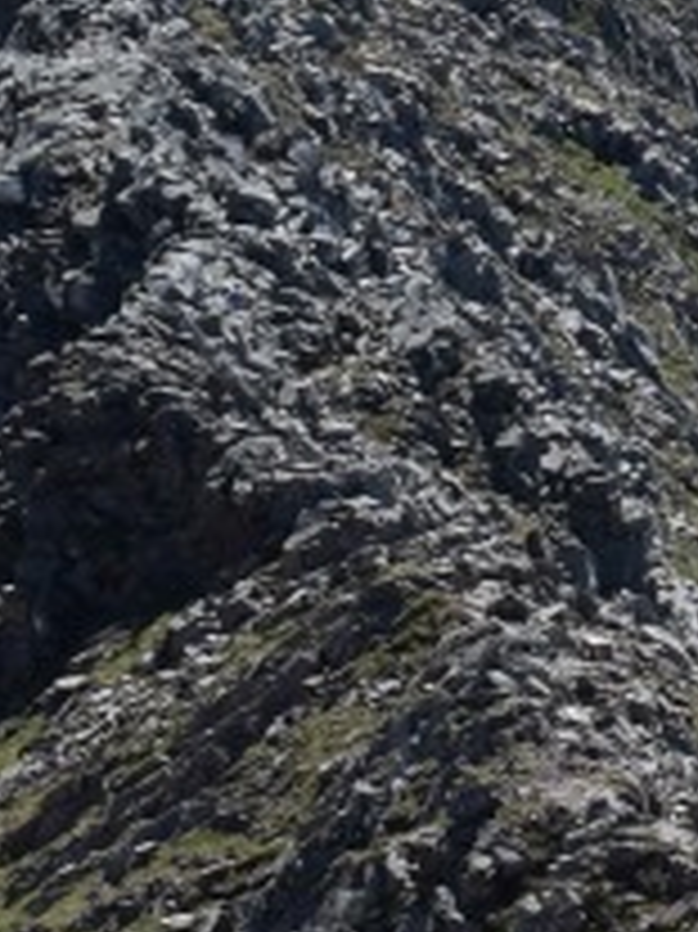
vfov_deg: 6.1
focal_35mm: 323
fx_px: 8706
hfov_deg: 4.4
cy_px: 54
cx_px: 2108
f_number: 10
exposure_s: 1/400
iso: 200
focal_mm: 31
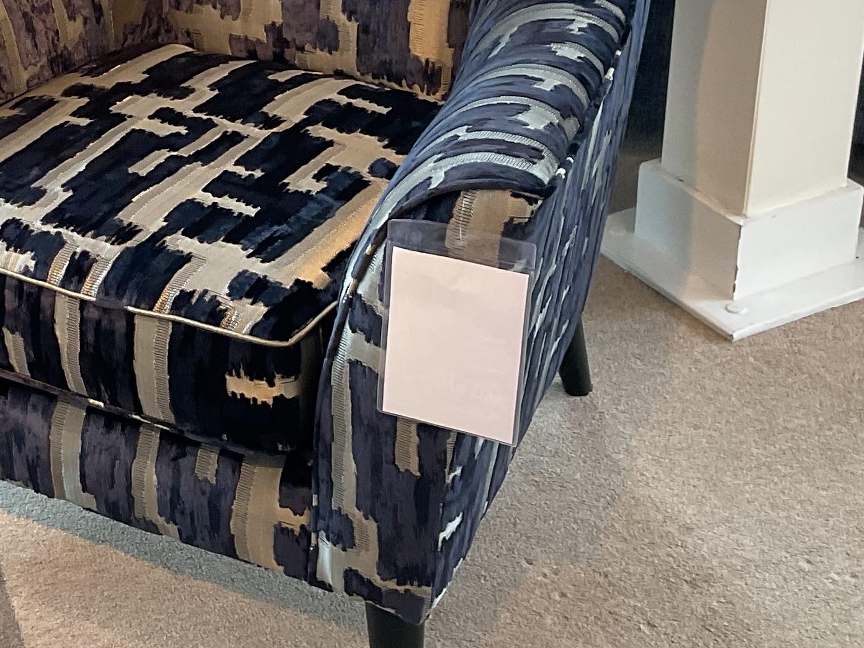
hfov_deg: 22.7
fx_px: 2097
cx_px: 79
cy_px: 189
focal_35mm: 84
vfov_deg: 17.5
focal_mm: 3
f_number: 1.8
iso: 50
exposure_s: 1/100
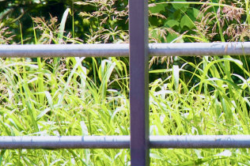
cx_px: 252
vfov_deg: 1.4
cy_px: -79
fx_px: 7034
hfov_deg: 2.0
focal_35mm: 1014
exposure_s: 1/500
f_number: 6.3
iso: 400
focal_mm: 200
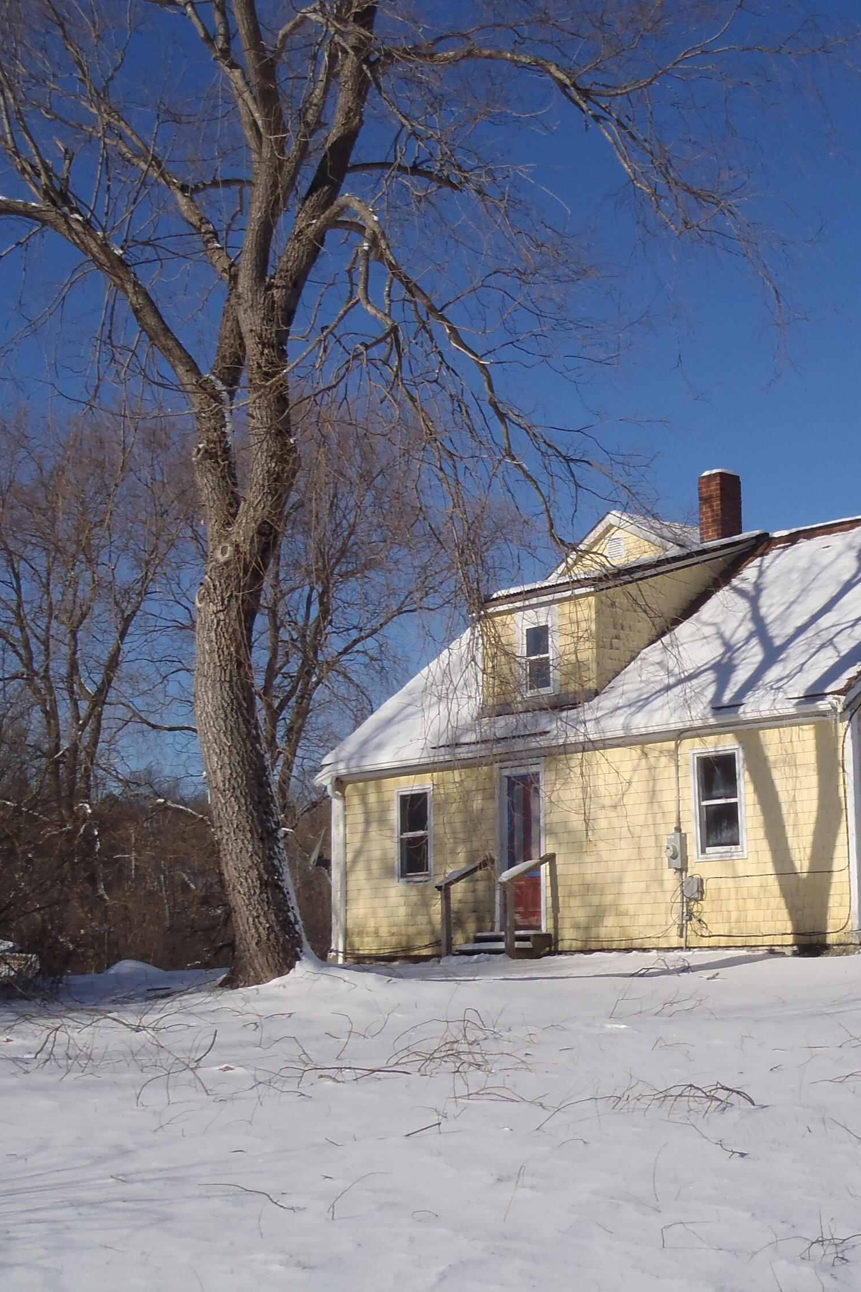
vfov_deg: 39.6
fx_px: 1794
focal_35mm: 50
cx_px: 786
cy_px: 646
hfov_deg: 26.1
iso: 80
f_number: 6.3
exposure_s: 1/500
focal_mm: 6.53
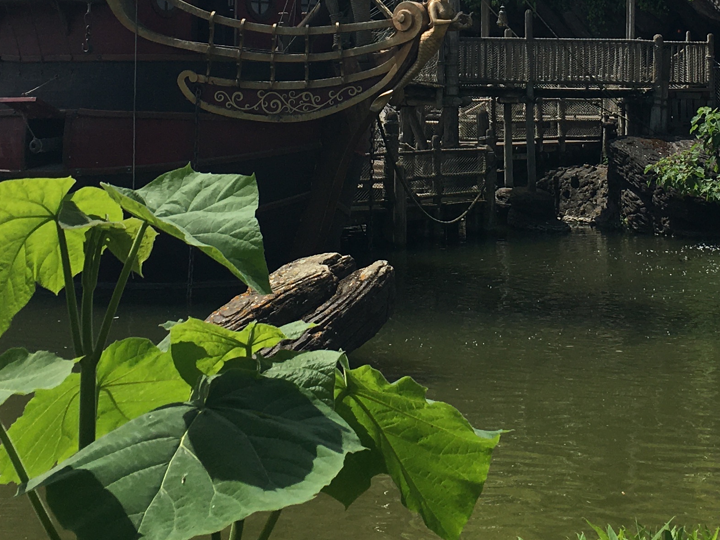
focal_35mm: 74
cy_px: -46
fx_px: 1539
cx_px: 483
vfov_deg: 19.1
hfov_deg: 26.2
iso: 25
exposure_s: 1/1972
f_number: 2.2
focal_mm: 4.15
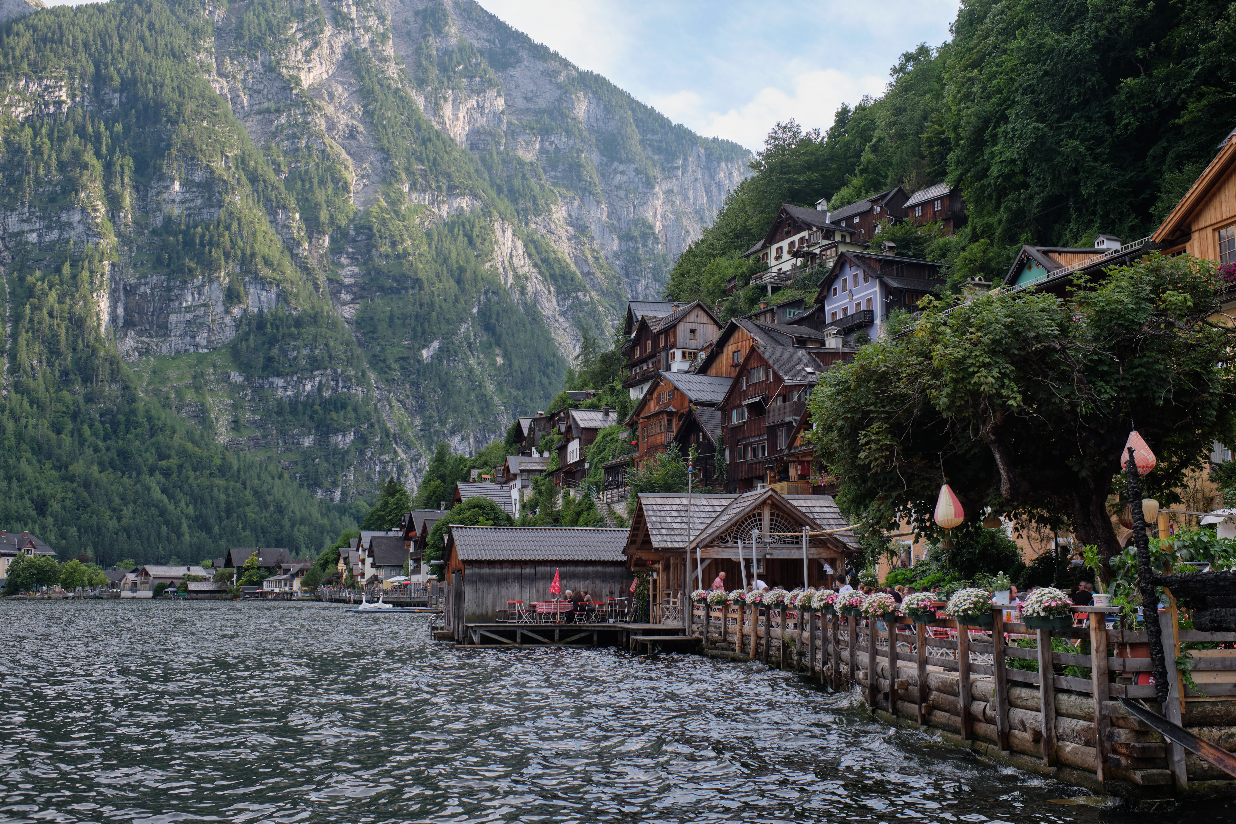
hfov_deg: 54.4
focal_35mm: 35
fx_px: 1202
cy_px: 412
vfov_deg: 37.9
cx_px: 618
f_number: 4
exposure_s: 1/300
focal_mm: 23
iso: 200
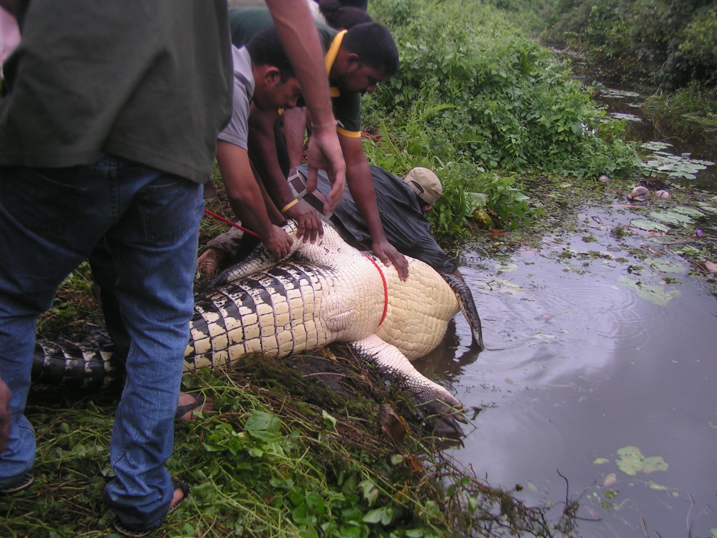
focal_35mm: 38
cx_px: 358
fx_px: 787
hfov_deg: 49.0
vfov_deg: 37.7
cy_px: 269
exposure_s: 1/40
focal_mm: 5.8
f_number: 3.2
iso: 50
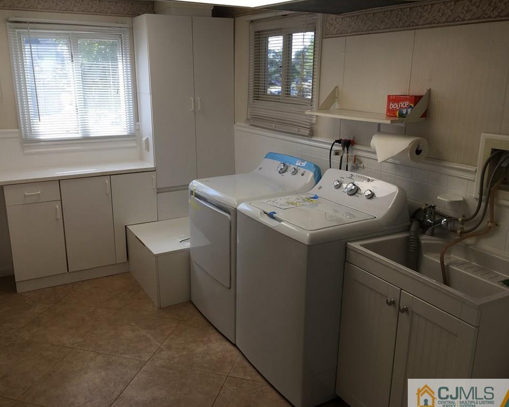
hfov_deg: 57.1
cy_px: 204
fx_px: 467
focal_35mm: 31
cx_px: 240
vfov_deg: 47.1
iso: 25
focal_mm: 4.15
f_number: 2.2
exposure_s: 1/120
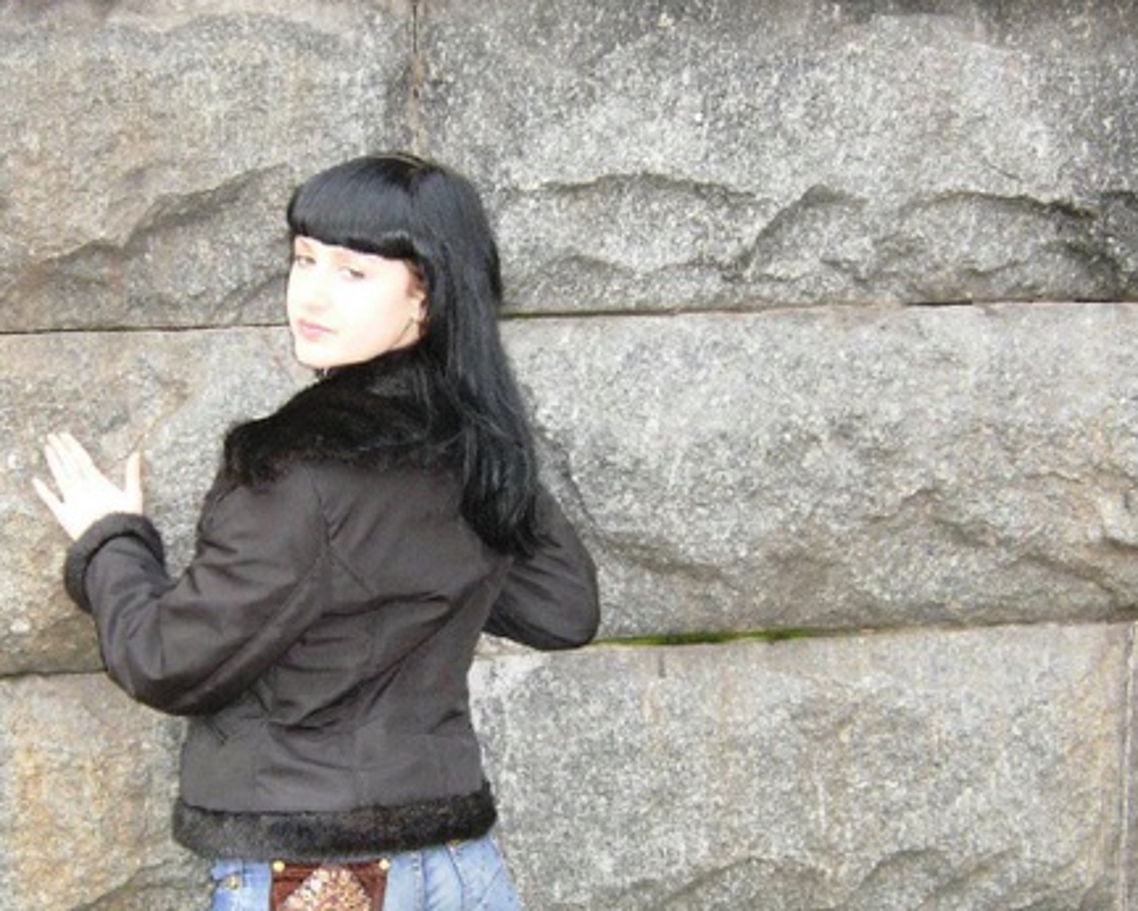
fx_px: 2190
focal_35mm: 65
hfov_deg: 28.9
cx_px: 383
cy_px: 703
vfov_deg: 23.2
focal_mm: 7.5
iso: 200
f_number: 2.7
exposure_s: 1/181
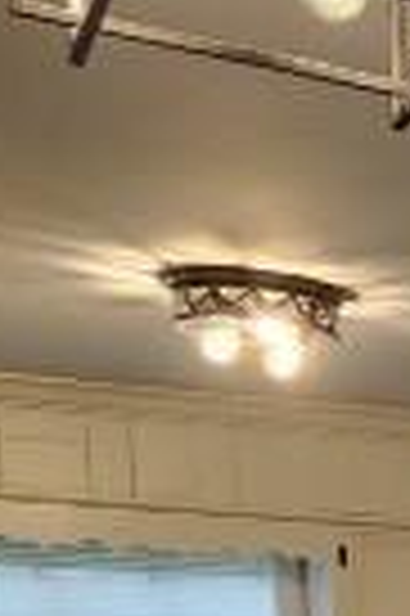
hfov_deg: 9.9
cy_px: 967
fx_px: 1730
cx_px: 1266
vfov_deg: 17.8
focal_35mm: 101
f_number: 2.2
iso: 125
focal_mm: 2.2
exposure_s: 1/60
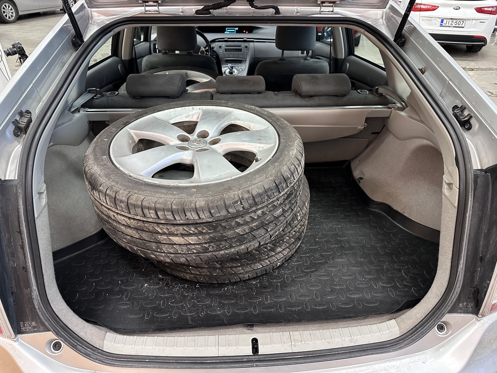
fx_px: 345
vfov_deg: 56.8
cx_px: 248
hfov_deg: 71.6
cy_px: 186
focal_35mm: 24
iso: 320
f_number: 1.78
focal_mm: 6.86
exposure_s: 1/50
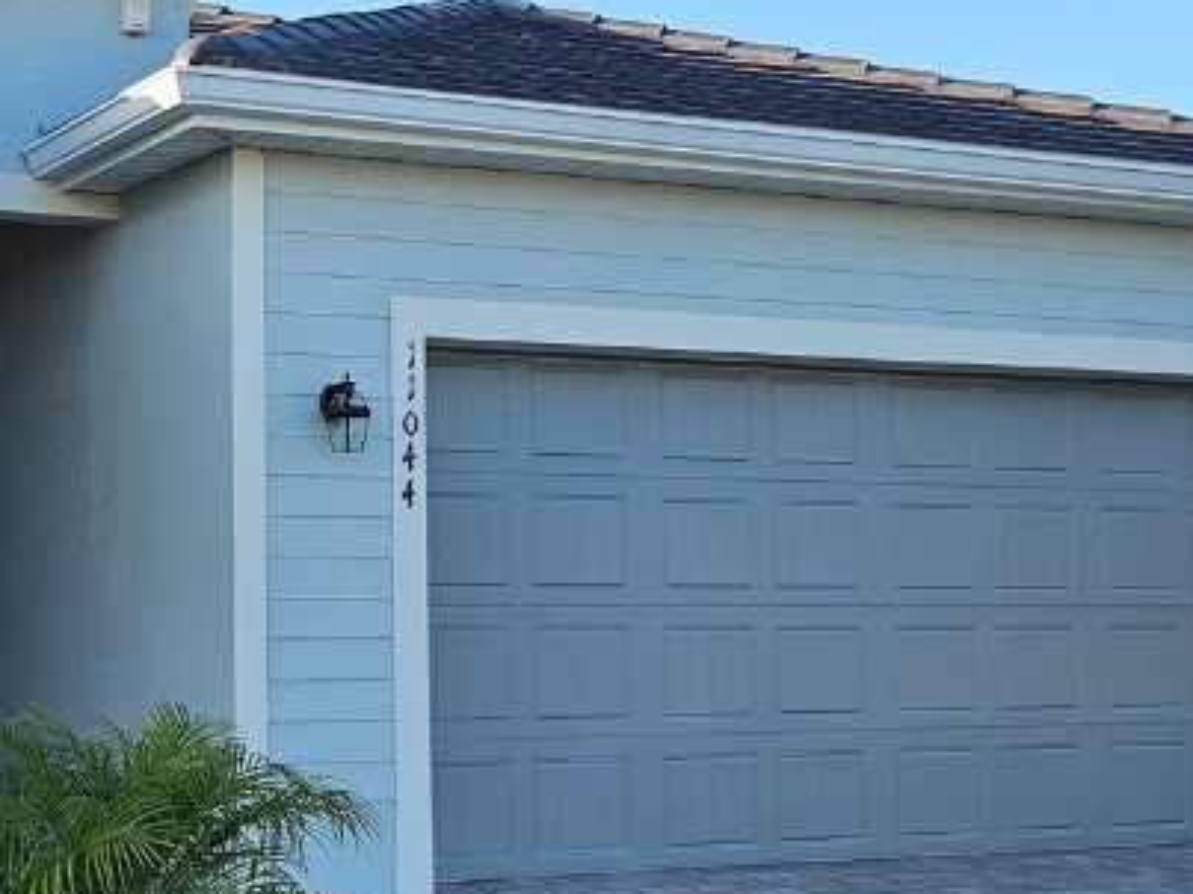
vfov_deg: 24.0
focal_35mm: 61
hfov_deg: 30.2
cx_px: 95
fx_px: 2102
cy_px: 417
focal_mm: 5
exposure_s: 1/934
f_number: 1.8
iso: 50
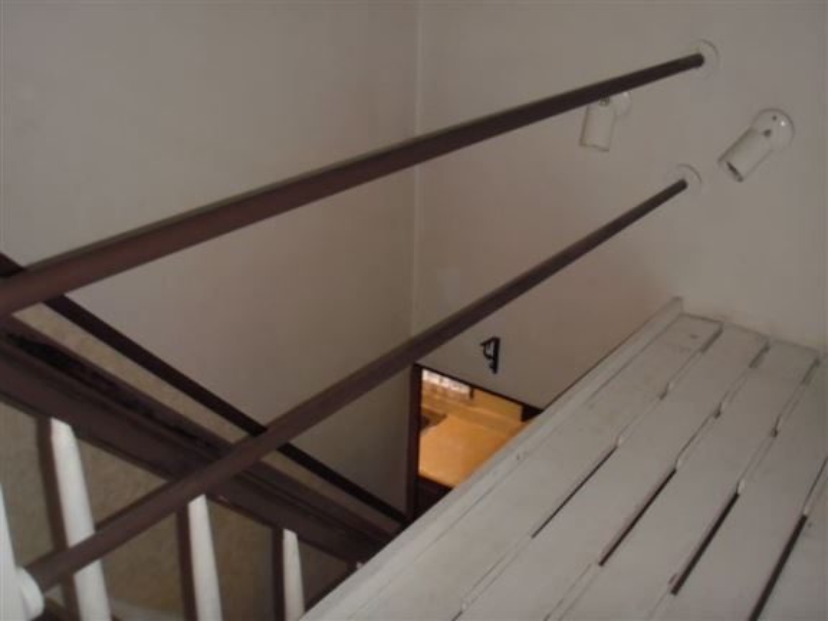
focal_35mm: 38
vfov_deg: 37.7
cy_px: 310
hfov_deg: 49.0
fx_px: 909
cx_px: 414
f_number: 3.5
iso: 125
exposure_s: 1/30
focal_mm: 6.7
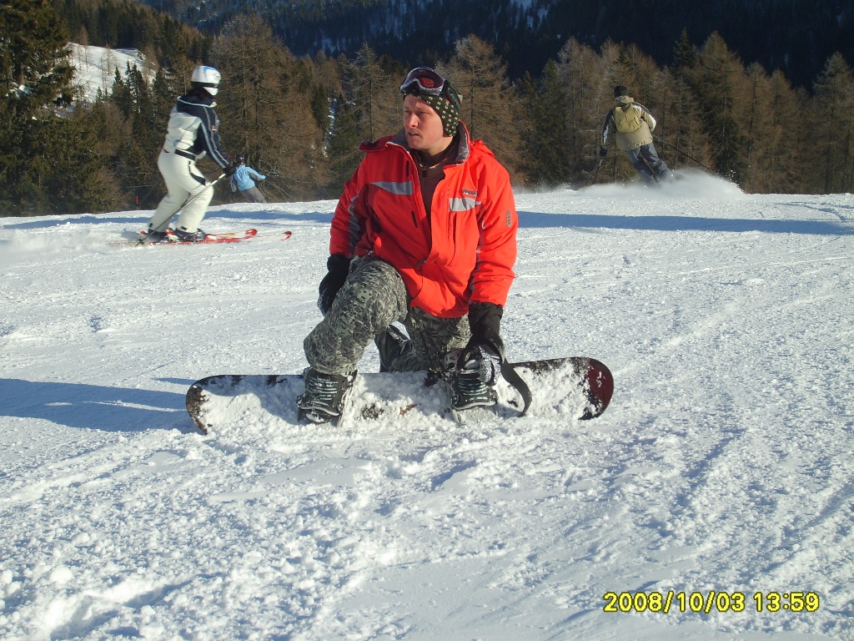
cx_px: 427
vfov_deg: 24.0
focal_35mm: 61
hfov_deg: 31.7
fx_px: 1505
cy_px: 320
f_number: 9.1
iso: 50
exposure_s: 1/250
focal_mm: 10.3
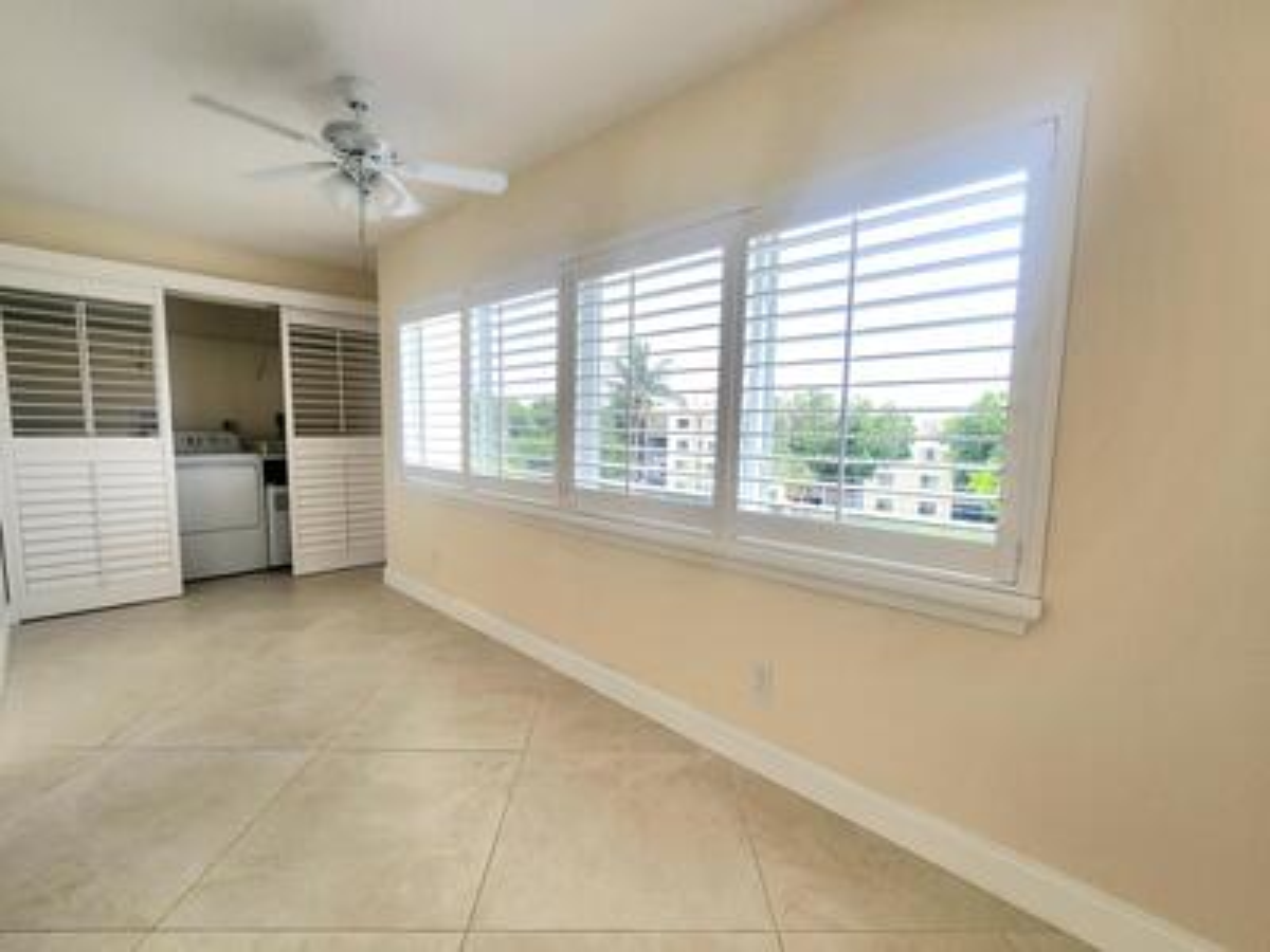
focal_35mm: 13
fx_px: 477
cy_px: 476
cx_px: 635
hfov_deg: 106.2
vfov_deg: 89.9
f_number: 2.2
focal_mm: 2.2
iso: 64
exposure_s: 1/120
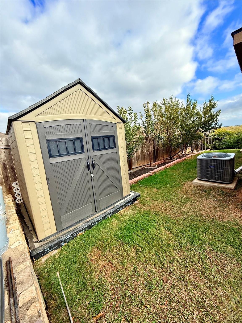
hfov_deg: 85.7
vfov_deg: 102.1
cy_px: 162
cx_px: 121
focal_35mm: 14
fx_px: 130
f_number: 2.2
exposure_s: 1/888
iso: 50
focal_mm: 2.22
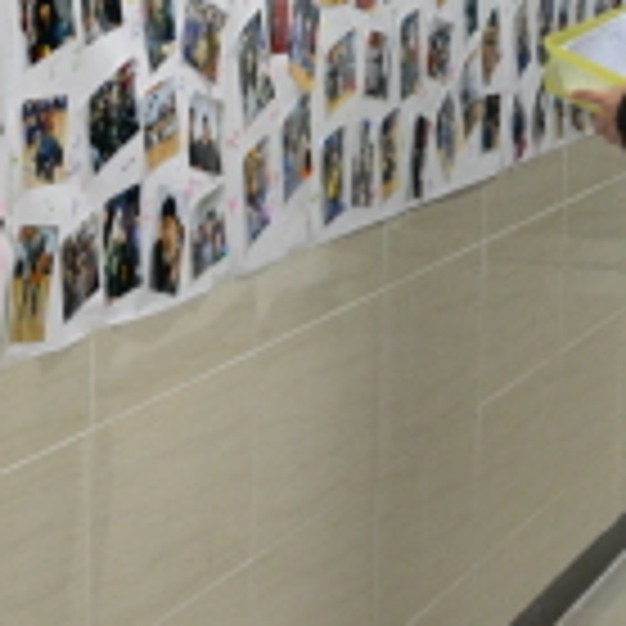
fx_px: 2496
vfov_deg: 14.1
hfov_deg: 13.3
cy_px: 47
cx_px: -383
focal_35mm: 122
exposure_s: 1/15
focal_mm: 18
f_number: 3.5
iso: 560
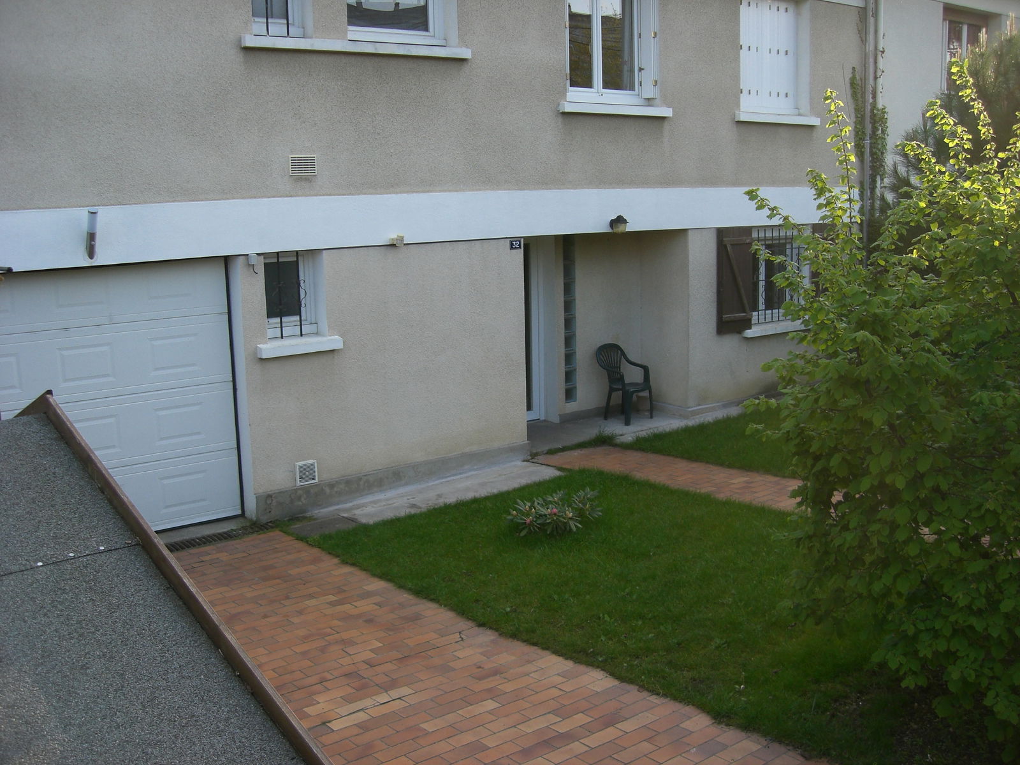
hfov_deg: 49.0
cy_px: 382
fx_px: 1120
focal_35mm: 38
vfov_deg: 37.7
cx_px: 510
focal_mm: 6.2
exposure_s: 1/200
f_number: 2.7
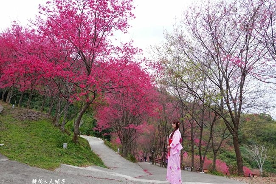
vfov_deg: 53.1
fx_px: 184
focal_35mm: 24
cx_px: 138
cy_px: 92
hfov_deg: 73.8
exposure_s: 1/60
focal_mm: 9
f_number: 2.8
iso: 125
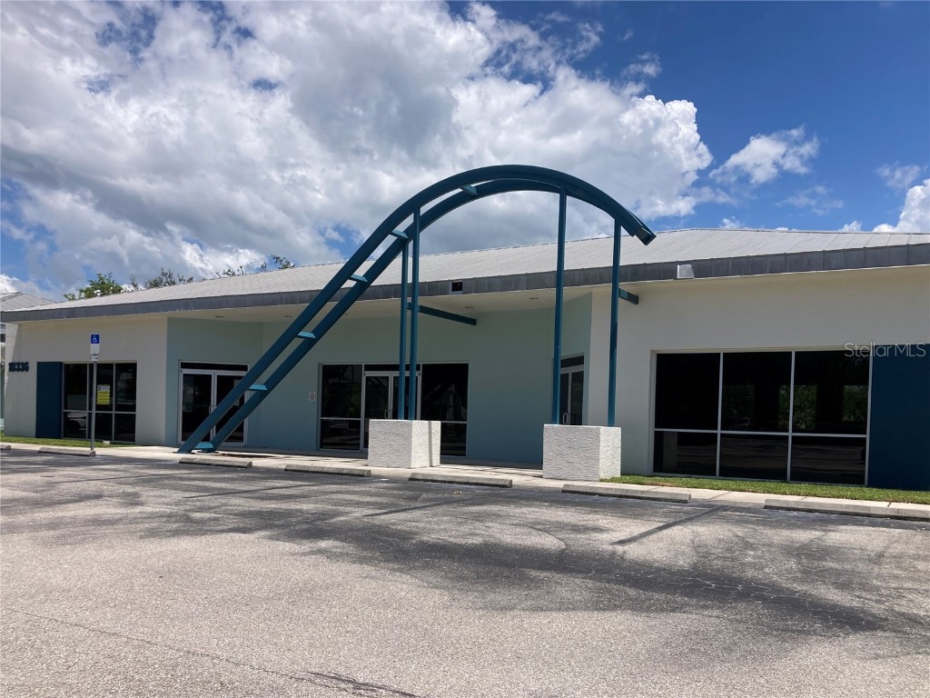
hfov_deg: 63.4
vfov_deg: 49.7
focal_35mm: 28
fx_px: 752
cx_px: 465
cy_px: 349
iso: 25
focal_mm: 3.99
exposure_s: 1/3690
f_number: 1.8
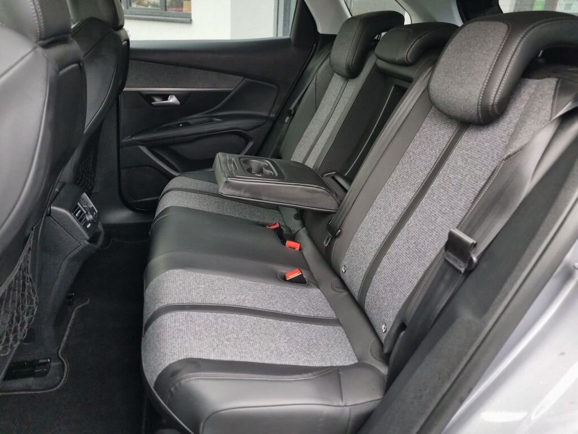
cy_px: 217
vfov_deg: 53.1
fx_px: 434
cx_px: 289
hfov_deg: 67.3
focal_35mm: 26
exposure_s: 1/17
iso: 500
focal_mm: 5.4
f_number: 1.8
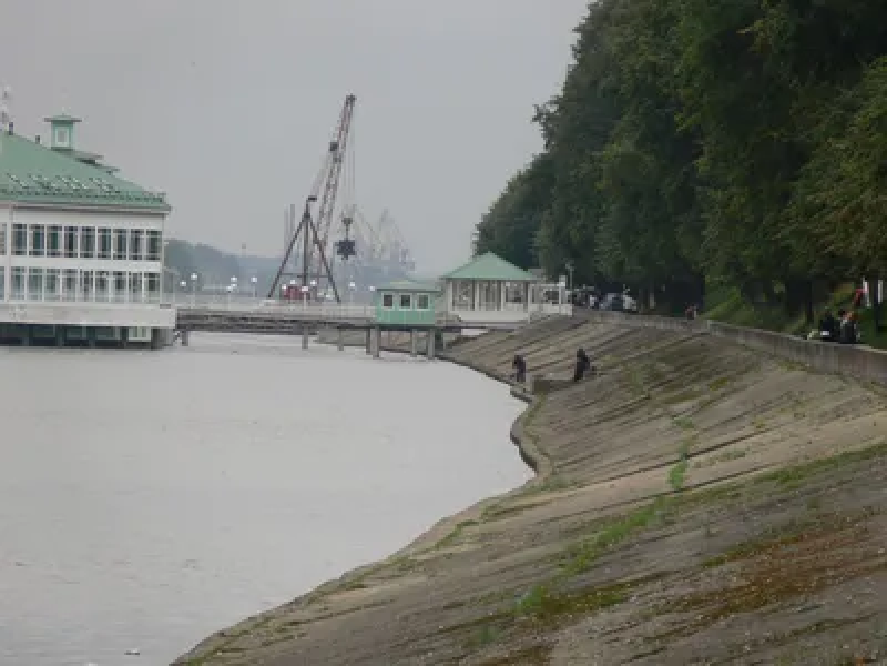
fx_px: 10762
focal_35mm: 420
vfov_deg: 3.5
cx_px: 444
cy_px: 333
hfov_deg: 4.7
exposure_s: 1/50
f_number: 4
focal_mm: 88.8
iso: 80
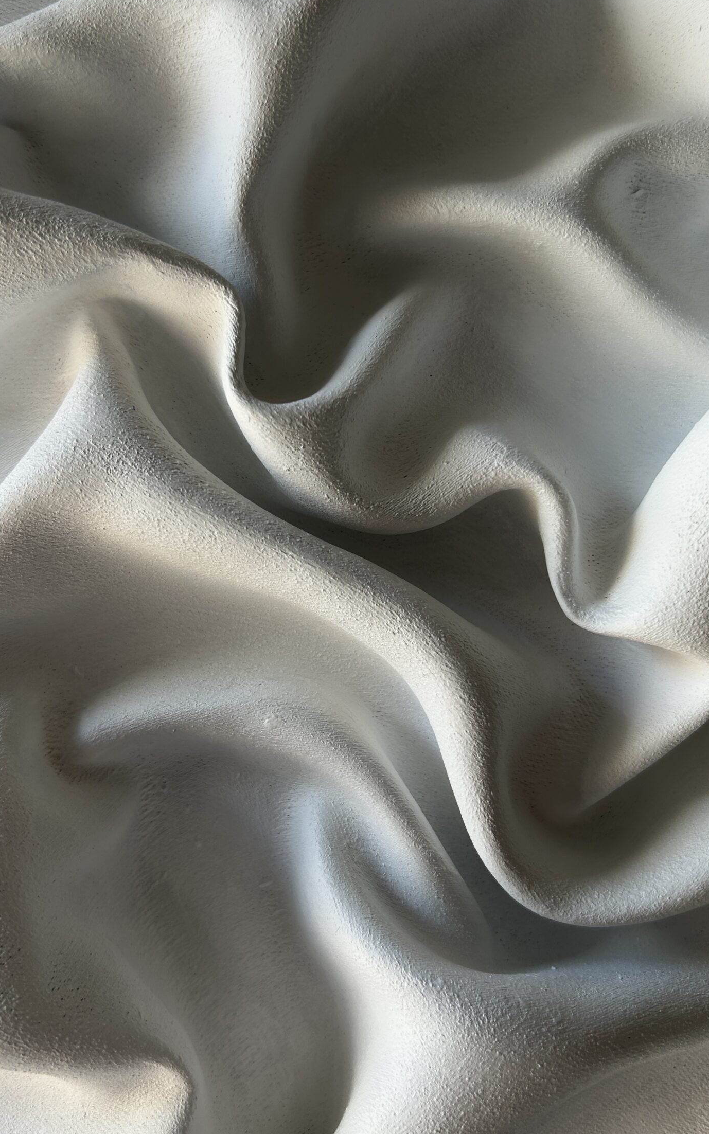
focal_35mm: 32
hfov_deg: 39.4
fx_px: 989
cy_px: 577
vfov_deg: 59.7
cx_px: 328
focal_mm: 5.7
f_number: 1.5
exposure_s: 1/121
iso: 40
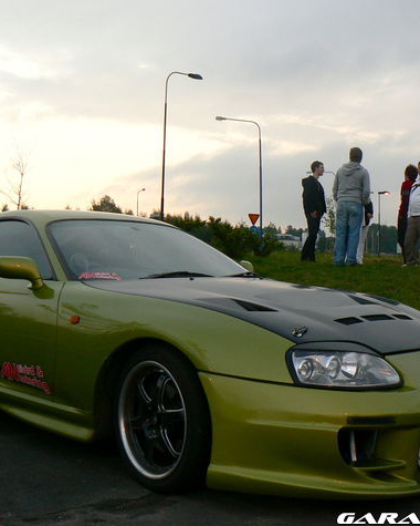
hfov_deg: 30.2
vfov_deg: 37.3
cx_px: 172
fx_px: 777
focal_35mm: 50
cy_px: 264
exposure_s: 1/20
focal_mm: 6
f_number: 2.8
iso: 80
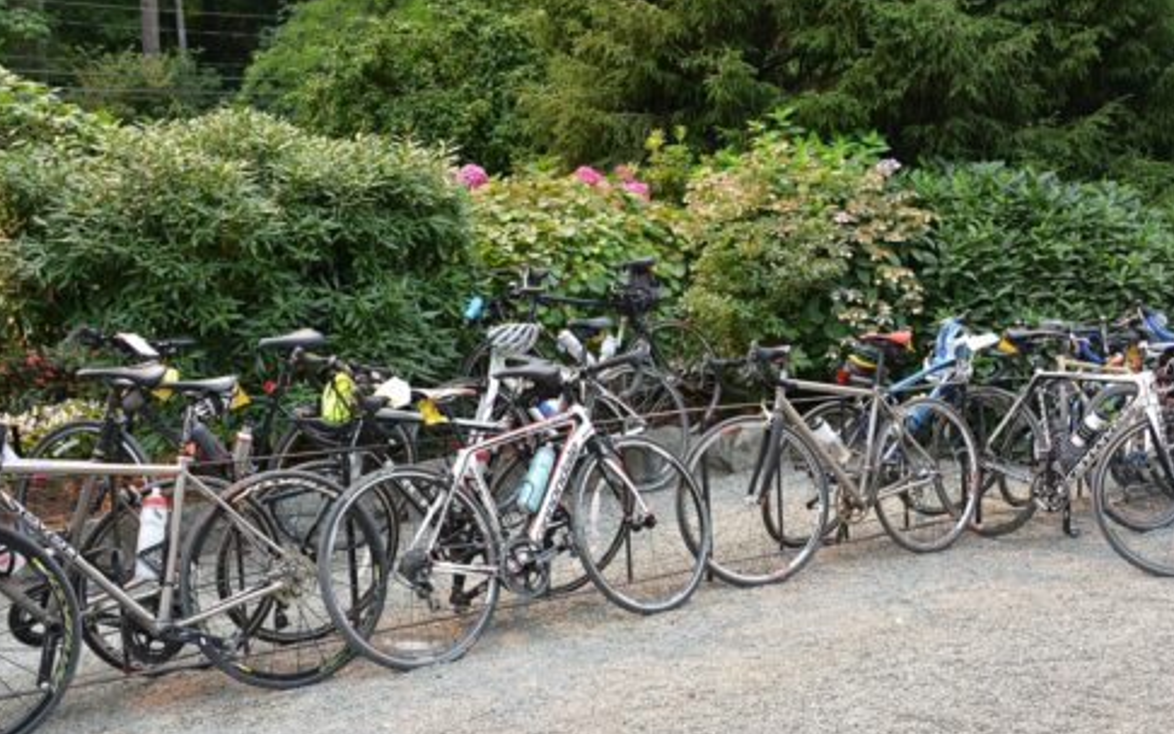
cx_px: 635
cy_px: 415
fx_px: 1408
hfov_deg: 45.2
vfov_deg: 29.2
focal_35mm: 44
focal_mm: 35
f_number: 8
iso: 400
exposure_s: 1/125
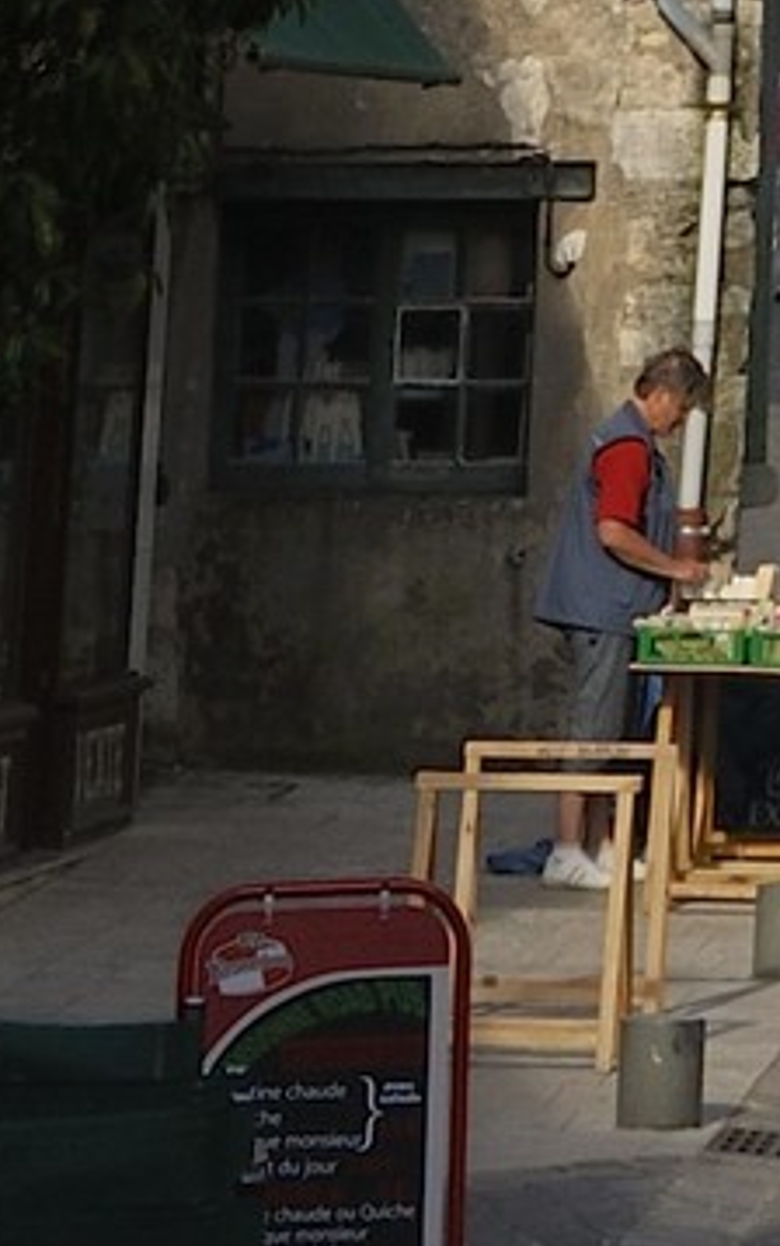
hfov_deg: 5.2
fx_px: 8360
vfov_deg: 7.6
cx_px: 1786
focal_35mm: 246
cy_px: -2302
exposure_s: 1/160
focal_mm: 36
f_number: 16
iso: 200
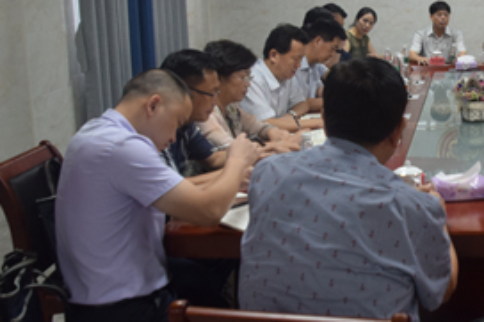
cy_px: 92
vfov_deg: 25.3
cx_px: 473
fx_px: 712
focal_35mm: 53
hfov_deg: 34.5
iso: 800
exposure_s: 1/80
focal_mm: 16
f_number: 4.5
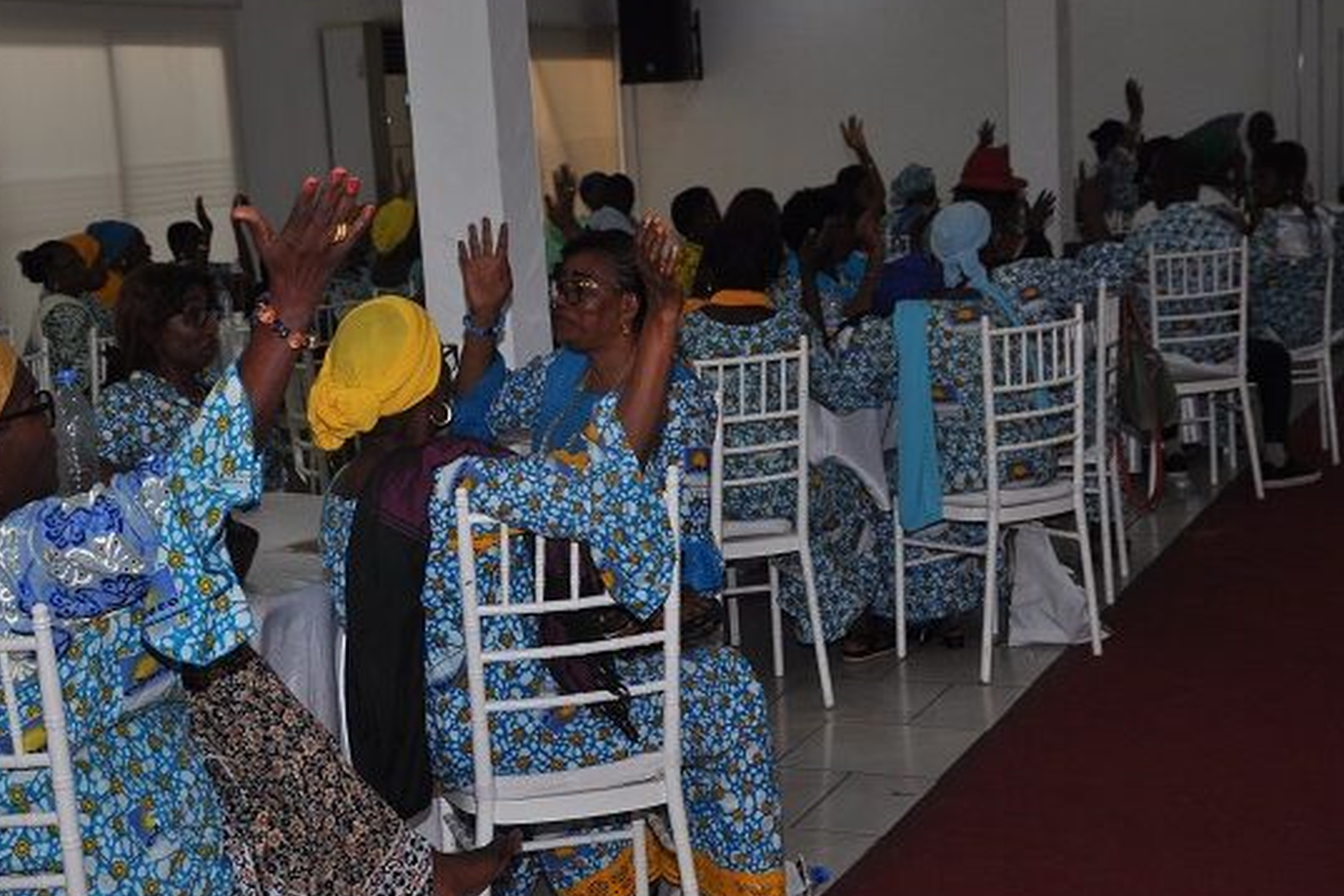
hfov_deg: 34.4
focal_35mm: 58
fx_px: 2165
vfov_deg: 23.4
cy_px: 425
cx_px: 576
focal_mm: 32
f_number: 9
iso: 400
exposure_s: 1/125
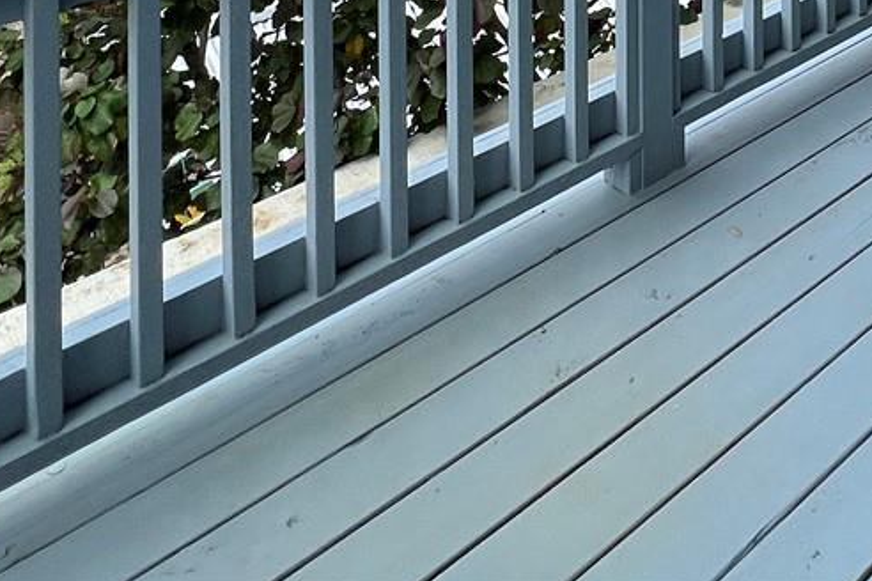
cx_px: 714
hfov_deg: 42.3
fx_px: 1066
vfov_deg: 20.7
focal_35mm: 44
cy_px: -476
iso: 32
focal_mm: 1.57
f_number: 1.8
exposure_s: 1/1553
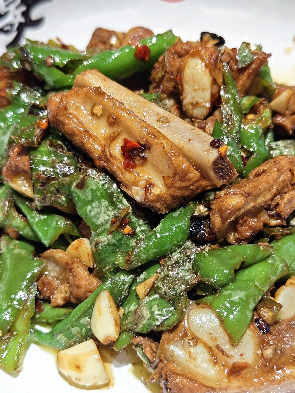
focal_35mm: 50
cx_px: 148
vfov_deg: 38.2
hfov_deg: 29.1
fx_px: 568
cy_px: 196
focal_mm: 8.67
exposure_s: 1/101
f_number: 16
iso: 57
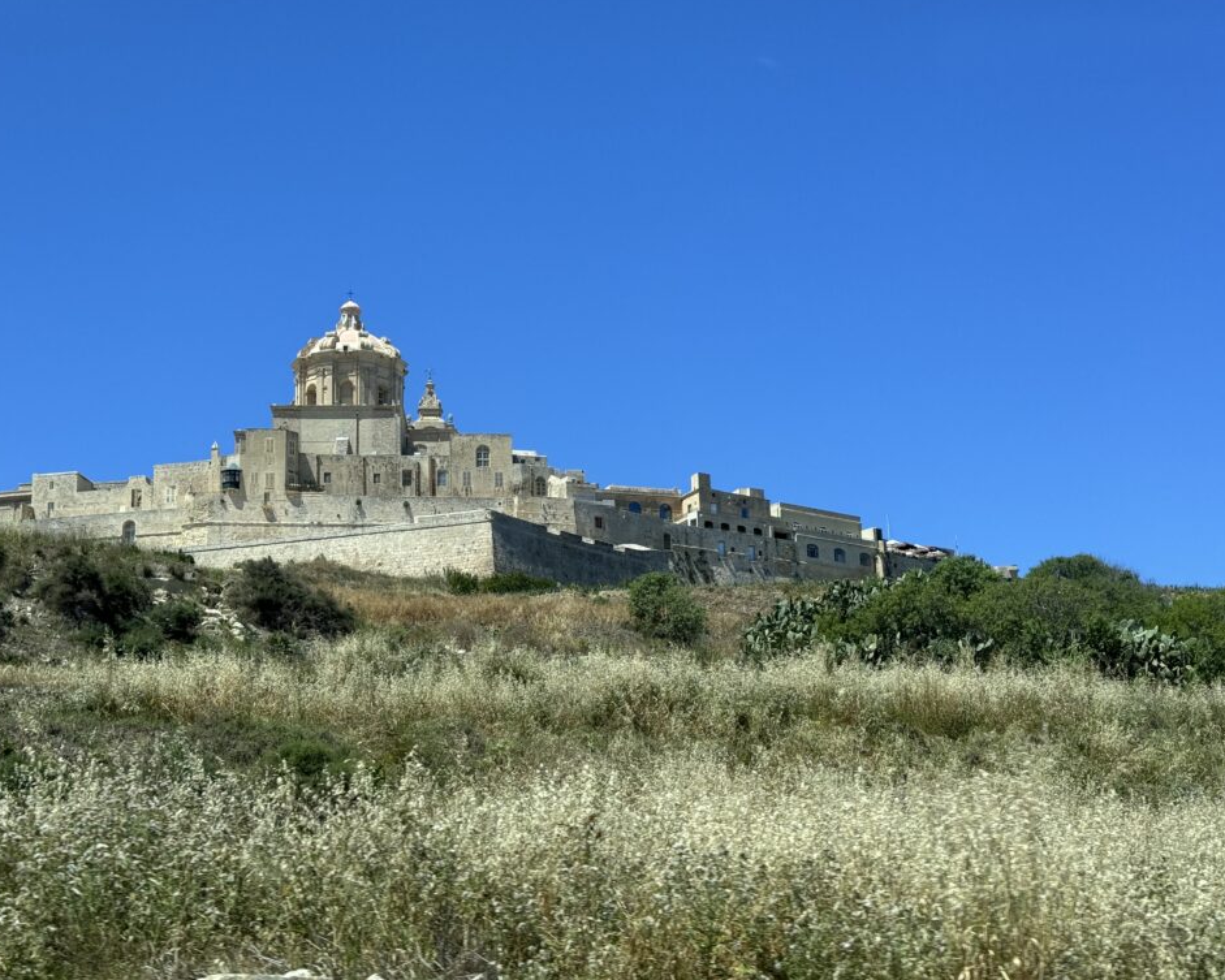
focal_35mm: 51
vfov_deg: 29.7
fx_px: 1849
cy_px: 483
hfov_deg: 36.6
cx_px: 568
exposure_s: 1/802
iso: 64
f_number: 1.78
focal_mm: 6.76
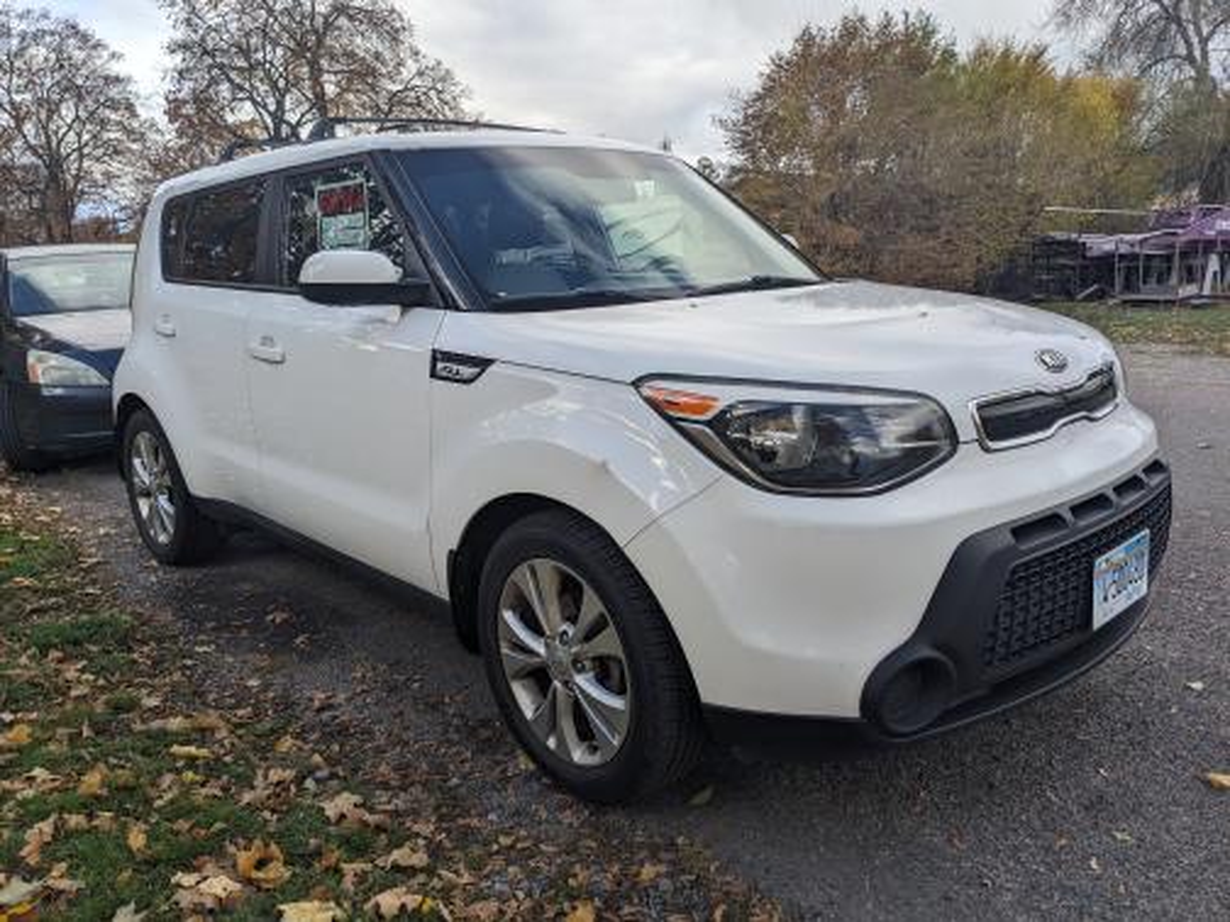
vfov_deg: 51.4
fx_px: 959
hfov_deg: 65.3
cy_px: 461
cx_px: 615
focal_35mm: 27
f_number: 1.73
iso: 63
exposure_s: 1/2128
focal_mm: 4.38
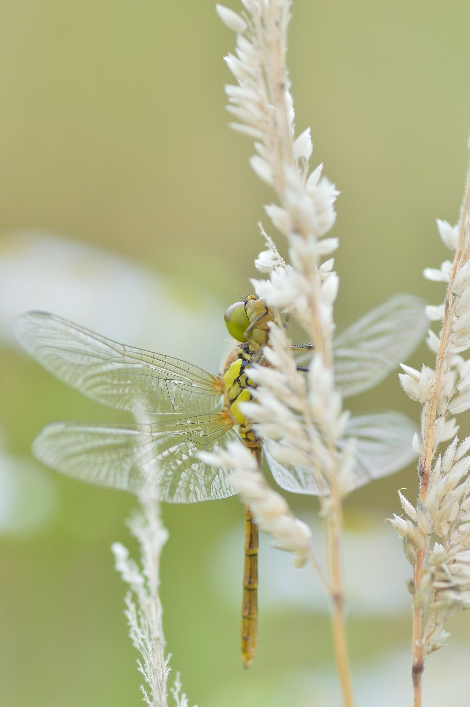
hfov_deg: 9.1
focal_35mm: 150
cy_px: 354
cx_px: 235
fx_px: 2944
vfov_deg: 13.7
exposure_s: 1/250
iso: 100
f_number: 5
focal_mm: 100
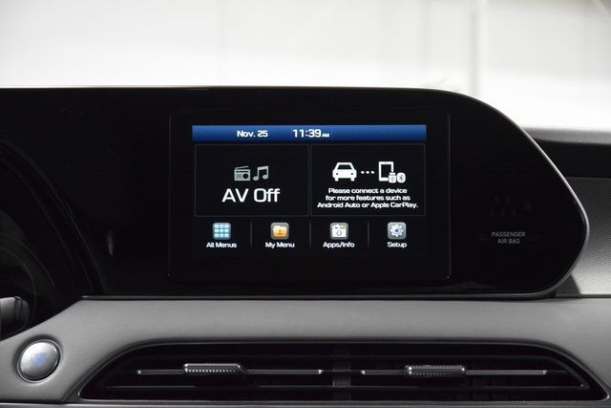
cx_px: 306
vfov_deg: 13.0
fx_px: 1782
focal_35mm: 105
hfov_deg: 19.5
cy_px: 204
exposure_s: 1/40
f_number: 4.5
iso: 3200
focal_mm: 70
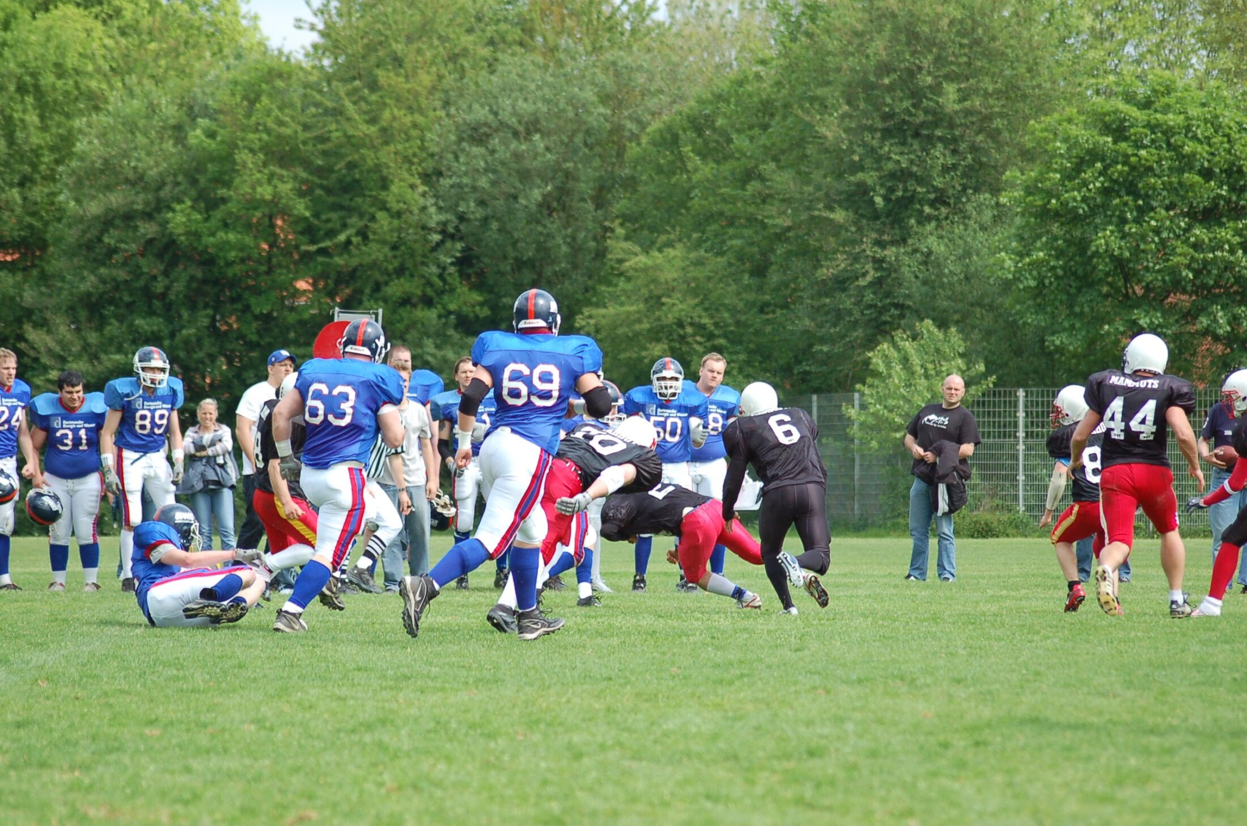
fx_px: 7001
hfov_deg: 10.2
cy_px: 413
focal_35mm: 202
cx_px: 624
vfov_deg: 6.8
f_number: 4.5
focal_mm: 135
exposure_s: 1/1000
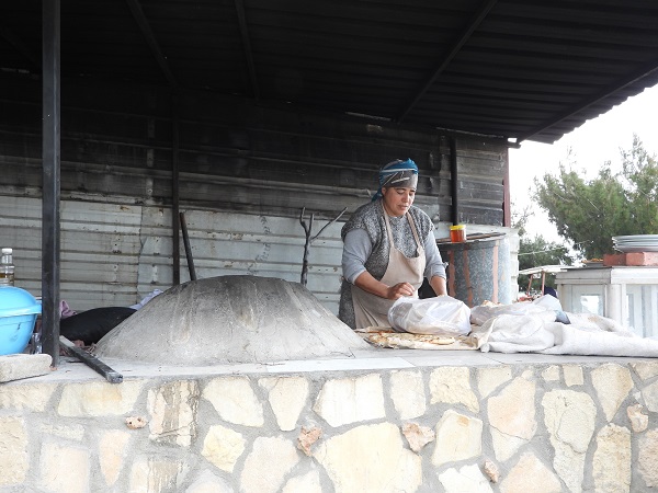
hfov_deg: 56.8
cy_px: 246
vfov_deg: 44.2
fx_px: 608
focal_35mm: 32
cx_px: 329
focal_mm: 5.8
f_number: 3.2
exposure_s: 1/200
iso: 100
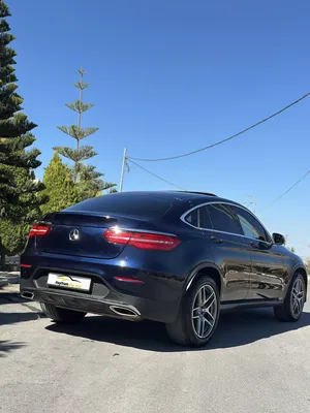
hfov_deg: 30.3
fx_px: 573
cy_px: 206
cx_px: 155
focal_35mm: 48
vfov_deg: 39.7
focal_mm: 6.86
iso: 100
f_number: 1.78
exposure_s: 1/5556
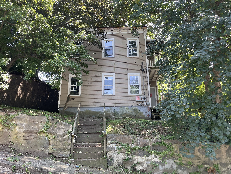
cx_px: 116
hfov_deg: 67.3
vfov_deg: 53.1
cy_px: 87
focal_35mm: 26
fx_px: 174
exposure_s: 1/121
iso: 40
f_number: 1.6
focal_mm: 4.2
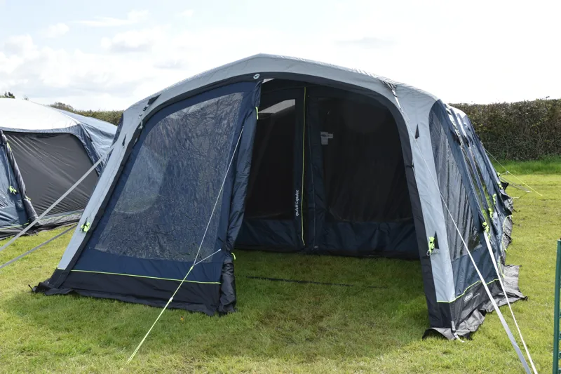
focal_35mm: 38
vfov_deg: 35.5
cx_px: 280
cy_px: 187
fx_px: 584
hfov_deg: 51.3
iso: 200
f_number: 8
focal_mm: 25
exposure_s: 1/250
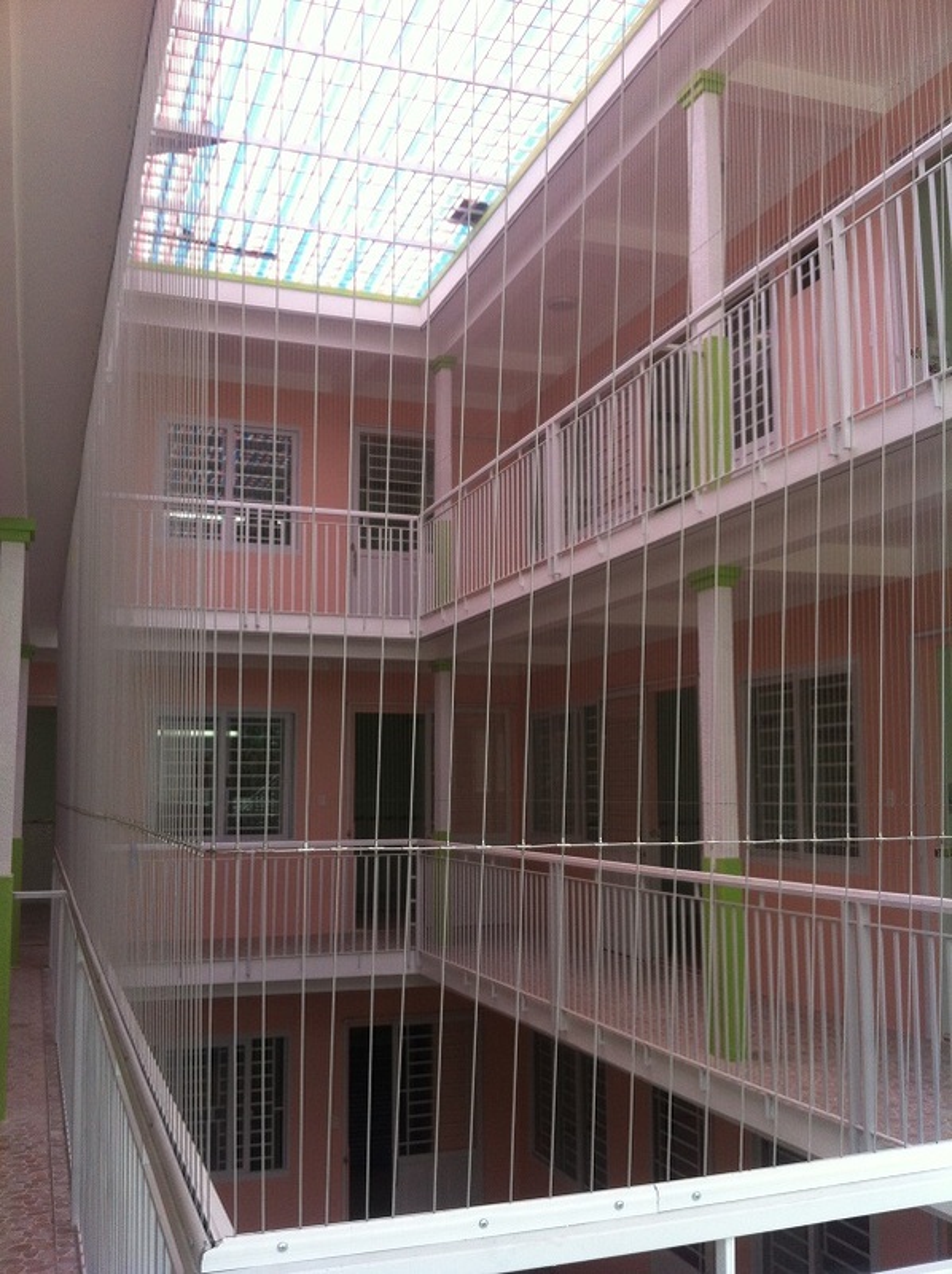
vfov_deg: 52.7
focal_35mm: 35
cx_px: 476
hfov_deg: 40.6
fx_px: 1286
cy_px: 637
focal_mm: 3.85
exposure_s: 1/279
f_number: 2.8
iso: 80
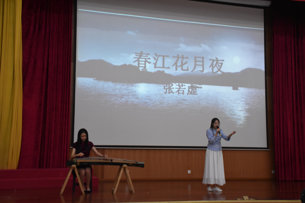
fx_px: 381
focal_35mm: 45
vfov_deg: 29.9
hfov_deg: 43.6
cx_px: 152
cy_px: 102
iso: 2200
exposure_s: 1/60
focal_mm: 30
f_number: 4
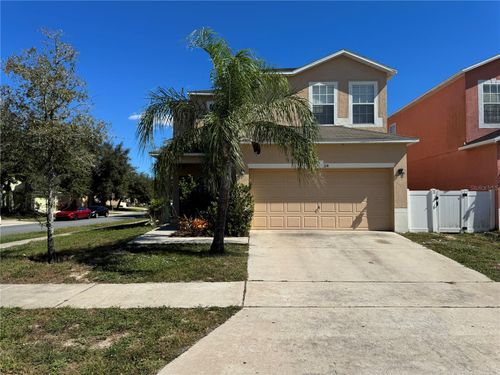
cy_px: 188
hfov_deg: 71.6
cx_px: 250
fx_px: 347
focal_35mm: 24
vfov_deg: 56.8
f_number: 1.78
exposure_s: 1/6410
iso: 80
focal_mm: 6.76
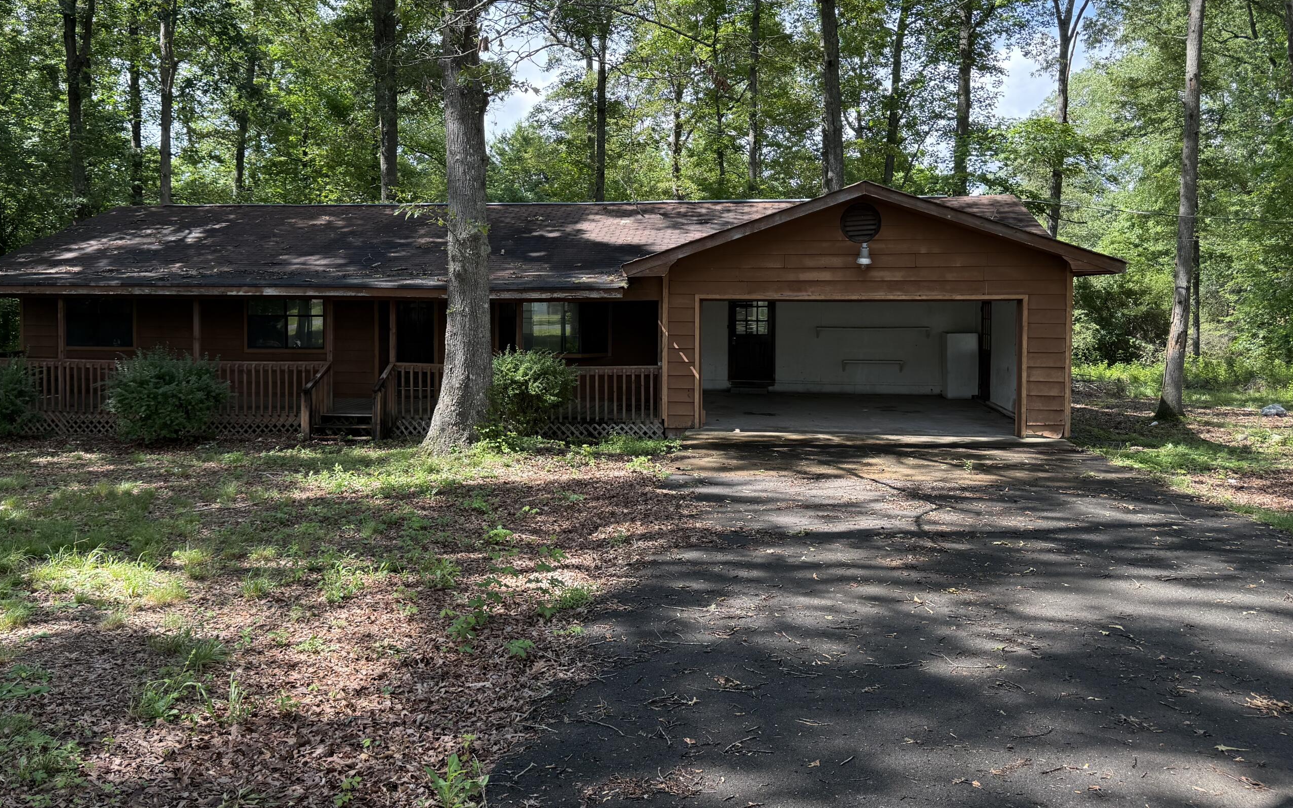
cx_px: 587
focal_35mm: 30
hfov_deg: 62.8
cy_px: 323
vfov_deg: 41.6
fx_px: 1057
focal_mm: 6.76
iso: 100
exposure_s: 1/649
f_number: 1.78
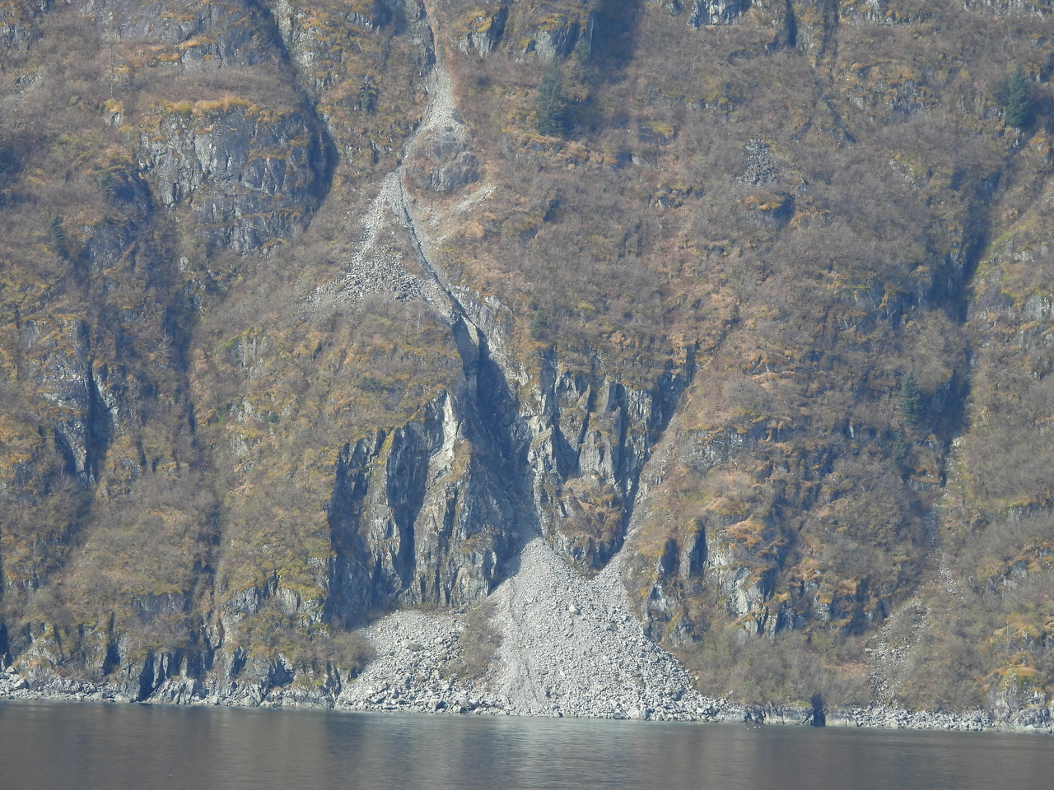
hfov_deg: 4.4
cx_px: 527
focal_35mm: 450
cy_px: 395
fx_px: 13702
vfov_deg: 3.3
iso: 100
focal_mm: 80.3
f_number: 5
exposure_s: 1/250
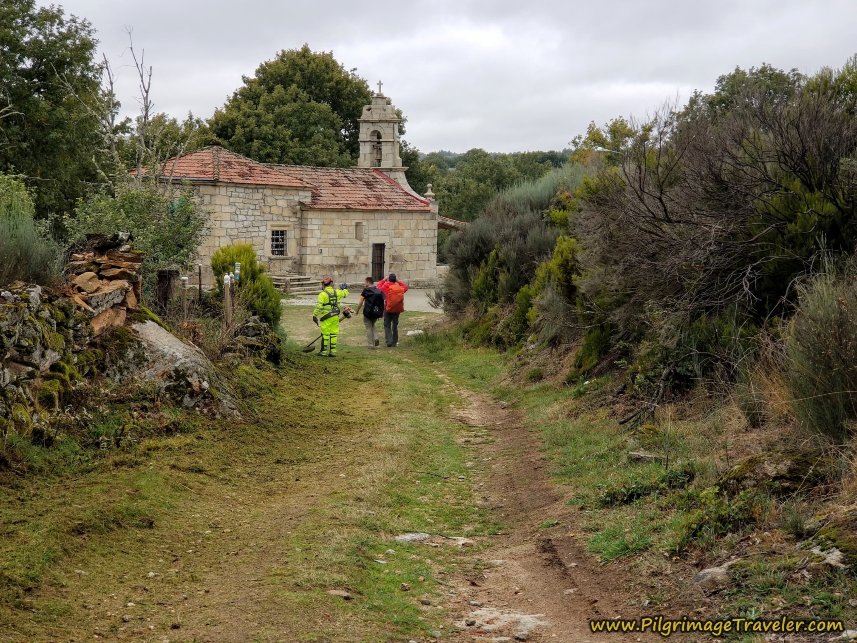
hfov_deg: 36.8
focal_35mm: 52
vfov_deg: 28.0
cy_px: 322
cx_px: 428
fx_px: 1287
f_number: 2.4
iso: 25
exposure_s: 1/101
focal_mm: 6
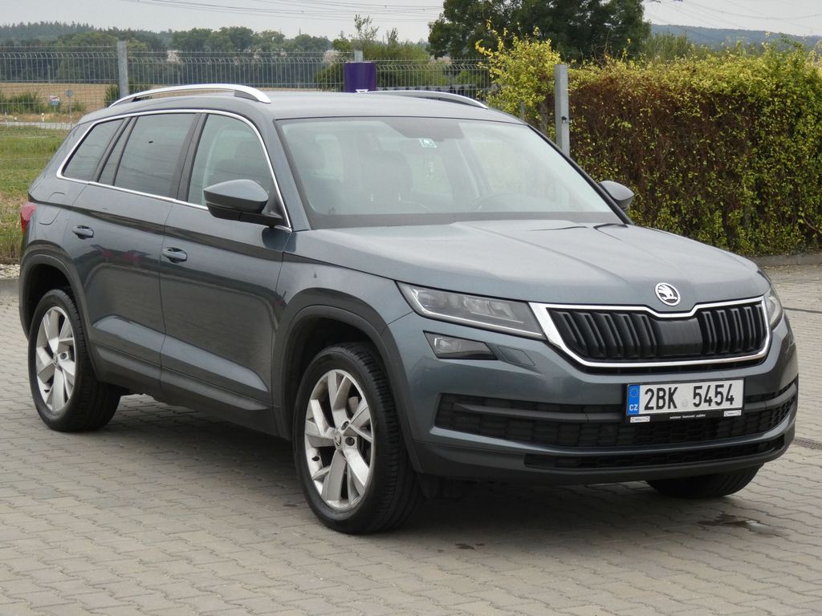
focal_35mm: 81
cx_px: 411
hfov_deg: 24.1
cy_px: 308
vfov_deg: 18.2
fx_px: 1923
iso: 250
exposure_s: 1/80
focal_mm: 14.5
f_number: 5.6
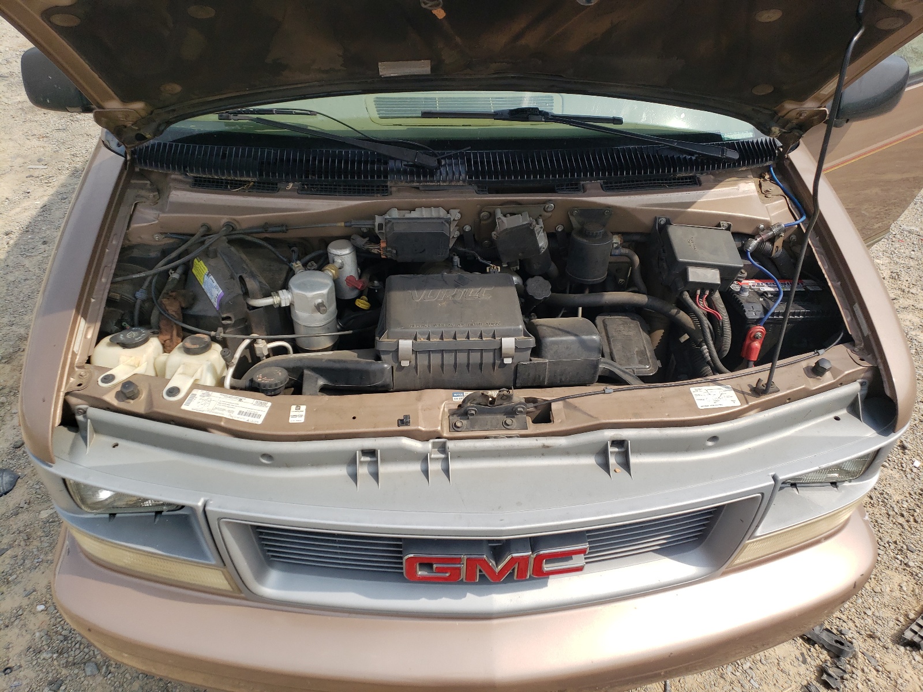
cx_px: 462
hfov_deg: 67.3
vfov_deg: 53.1
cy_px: 346
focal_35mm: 26
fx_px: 693
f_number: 1.5
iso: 50
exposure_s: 1/2500
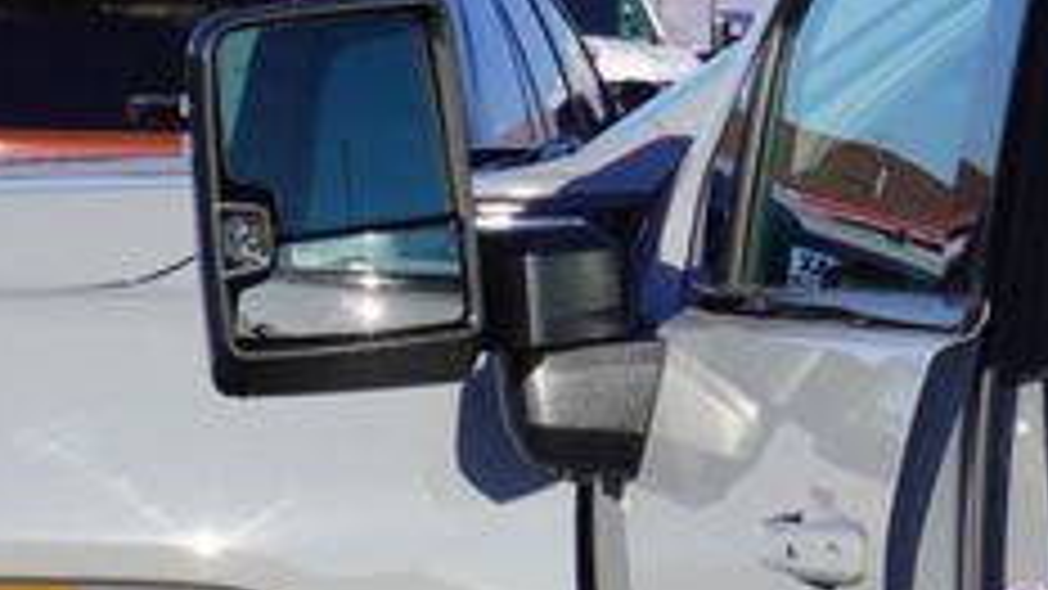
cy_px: 707
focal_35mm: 180
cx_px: 1201
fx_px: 5001
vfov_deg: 6.7
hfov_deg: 11.8
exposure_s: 1/125
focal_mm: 26
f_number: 10
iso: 100
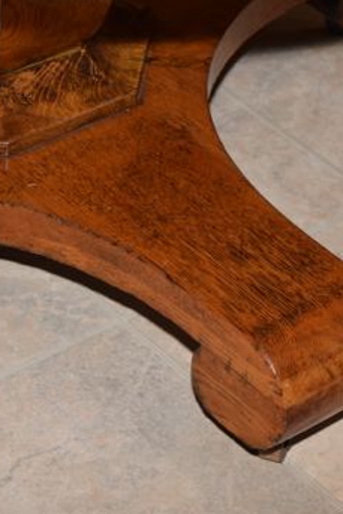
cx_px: 177
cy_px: 221
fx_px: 2198
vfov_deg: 13.3
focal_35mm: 154
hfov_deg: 8.9
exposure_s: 1/125
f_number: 5.6
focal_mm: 55
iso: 800
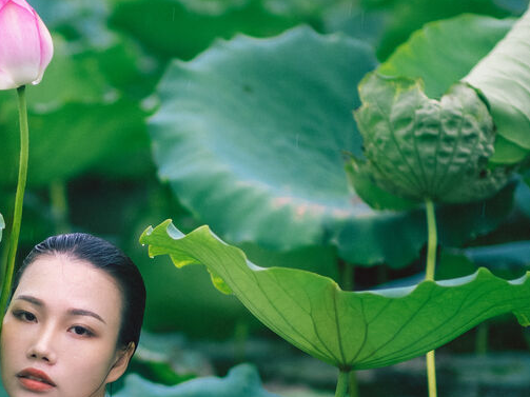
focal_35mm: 195
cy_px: 359
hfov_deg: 10.1
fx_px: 2985
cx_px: 65
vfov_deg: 7.6
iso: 320
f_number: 1.4
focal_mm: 85
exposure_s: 1/320
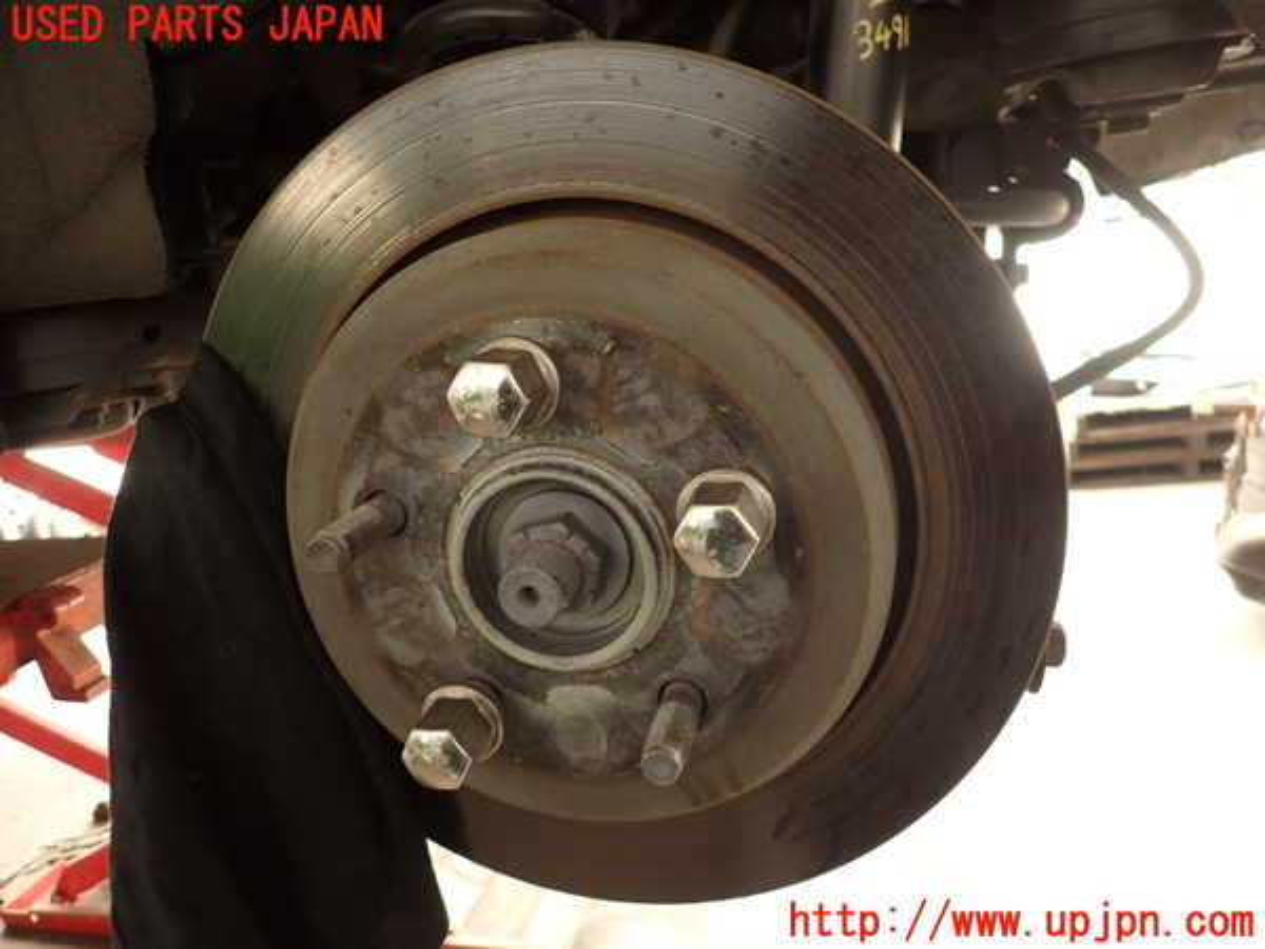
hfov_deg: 69.4
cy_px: 474
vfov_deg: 54.9
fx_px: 914
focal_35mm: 25
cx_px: 632
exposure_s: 1/40
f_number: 2
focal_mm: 4.5
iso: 200
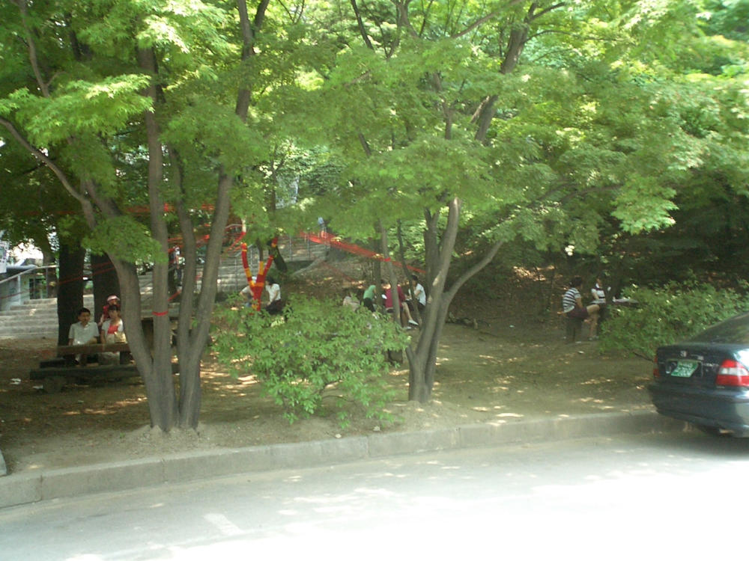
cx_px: 374
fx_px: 801
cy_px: 280
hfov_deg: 50.1
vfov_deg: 38.7
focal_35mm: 37
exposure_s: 1/80
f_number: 3.5
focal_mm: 5.6
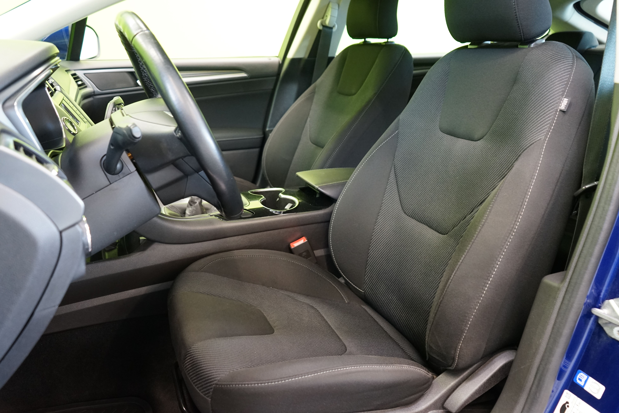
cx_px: 310
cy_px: 206
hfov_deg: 63.7
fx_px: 499
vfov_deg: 45.0
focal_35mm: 29
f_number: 4.5
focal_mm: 29
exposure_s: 1/20
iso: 2500
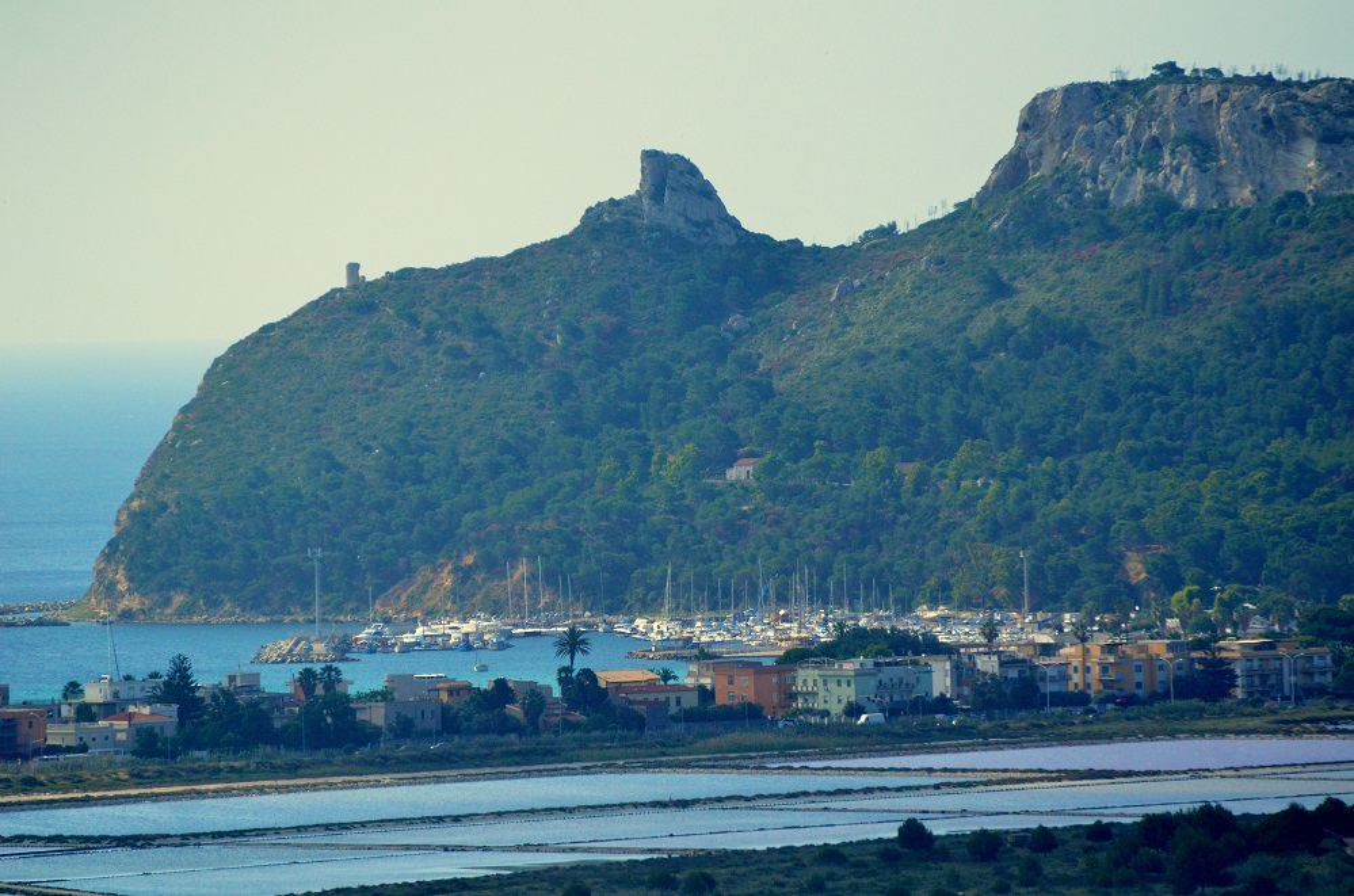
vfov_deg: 3.8
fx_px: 13508
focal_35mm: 360
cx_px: 677
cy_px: 448
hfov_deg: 5.7
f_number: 5.3
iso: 1800
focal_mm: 240
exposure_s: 1/8000
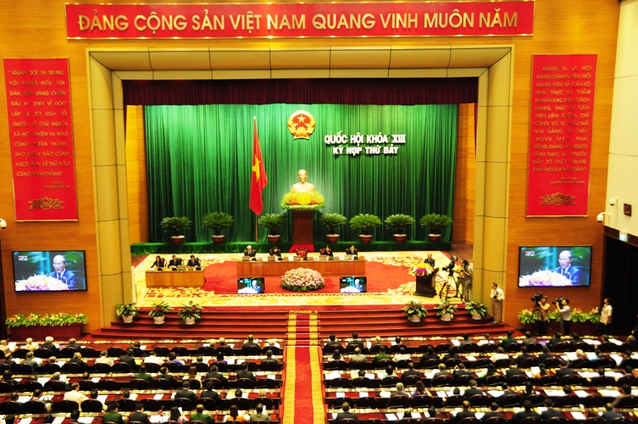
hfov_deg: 49.6
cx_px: 319
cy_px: 212
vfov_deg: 34.1
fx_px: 690
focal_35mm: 39
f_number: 3.8
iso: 1250
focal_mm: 26
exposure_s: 1/50
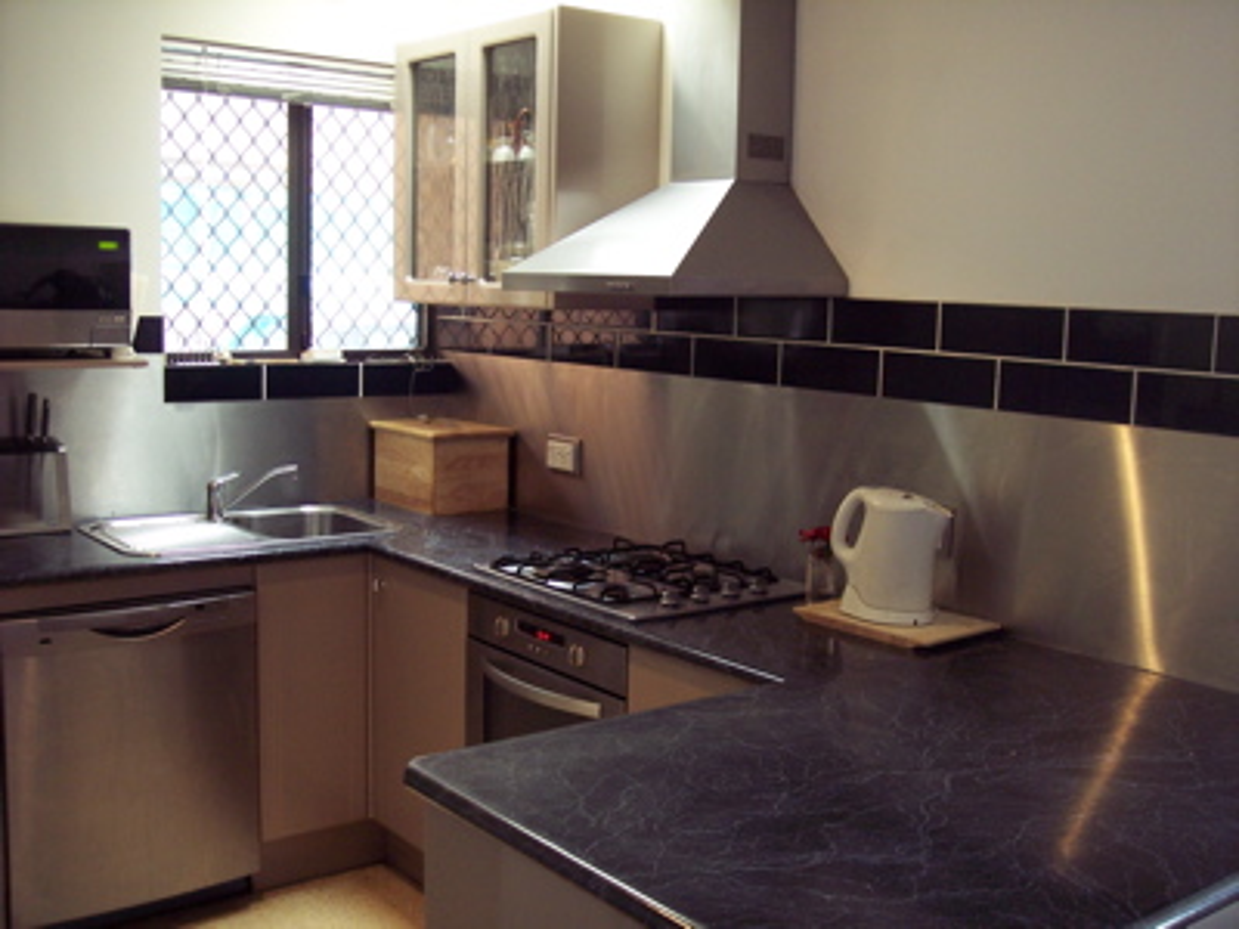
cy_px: 464
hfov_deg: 47.9
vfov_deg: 36.8
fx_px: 1396
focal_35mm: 39
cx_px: 620
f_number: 3.4
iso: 200
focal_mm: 8
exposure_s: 1/8
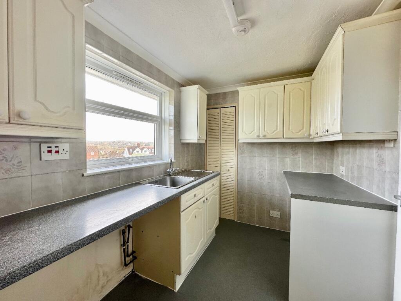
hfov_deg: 102.1
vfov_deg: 85.7
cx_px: 200
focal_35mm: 14
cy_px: 150
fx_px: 162
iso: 64
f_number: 2.2
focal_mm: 2.22
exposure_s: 1/99
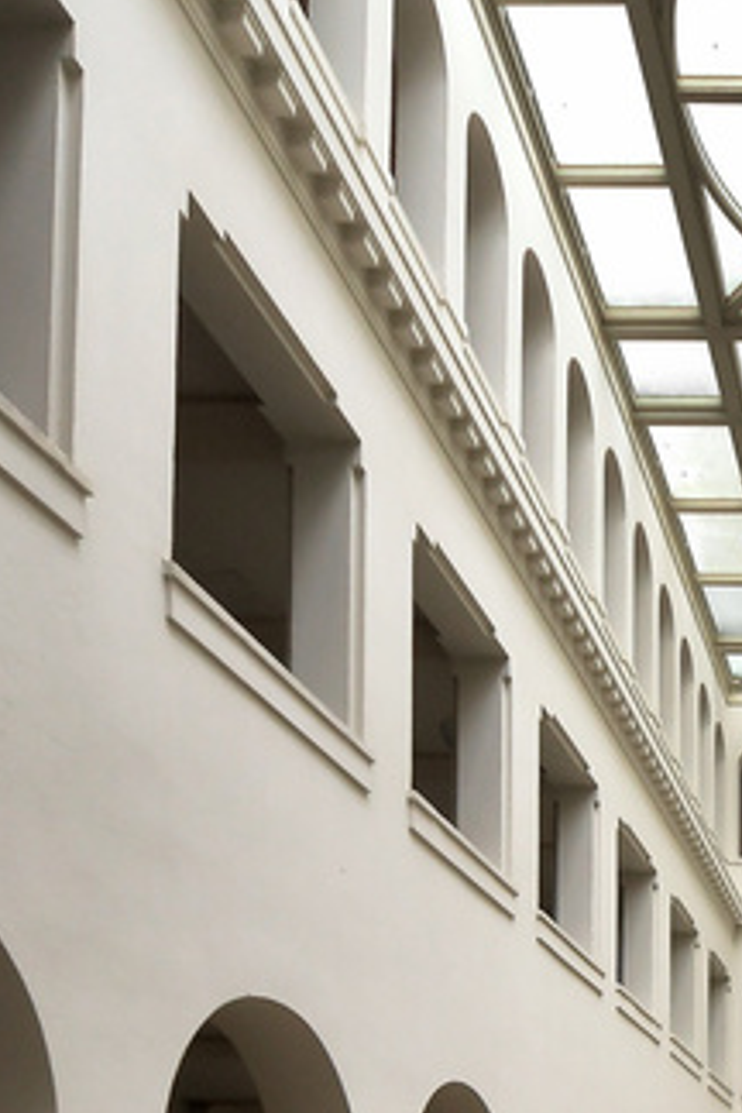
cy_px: 1044
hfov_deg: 29.0
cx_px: 970
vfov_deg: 45.8
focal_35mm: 37
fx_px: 1144
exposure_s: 1/100
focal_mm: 8
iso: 400
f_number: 5
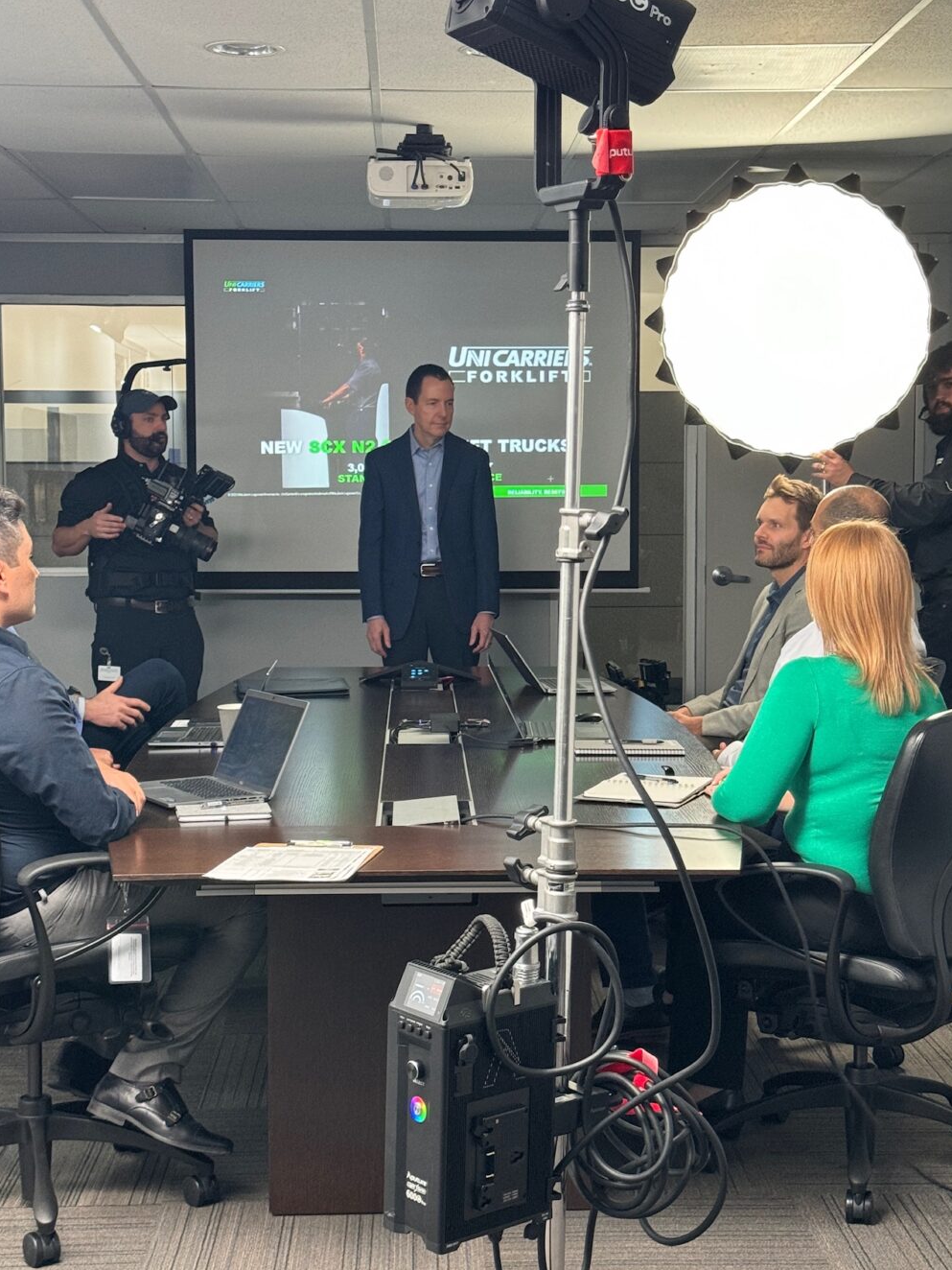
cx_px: 480
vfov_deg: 33.2
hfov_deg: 25.2
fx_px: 2127
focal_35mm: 58
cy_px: 627
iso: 250
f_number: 1.78
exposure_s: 1/60
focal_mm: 6.86
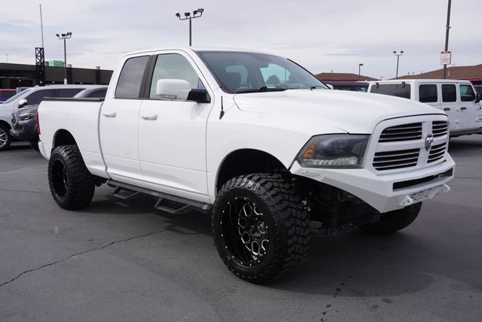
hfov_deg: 55.1
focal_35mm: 34
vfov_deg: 38.4
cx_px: 241
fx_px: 462
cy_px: 161
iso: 100
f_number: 10
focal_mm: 23
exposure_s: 1/125
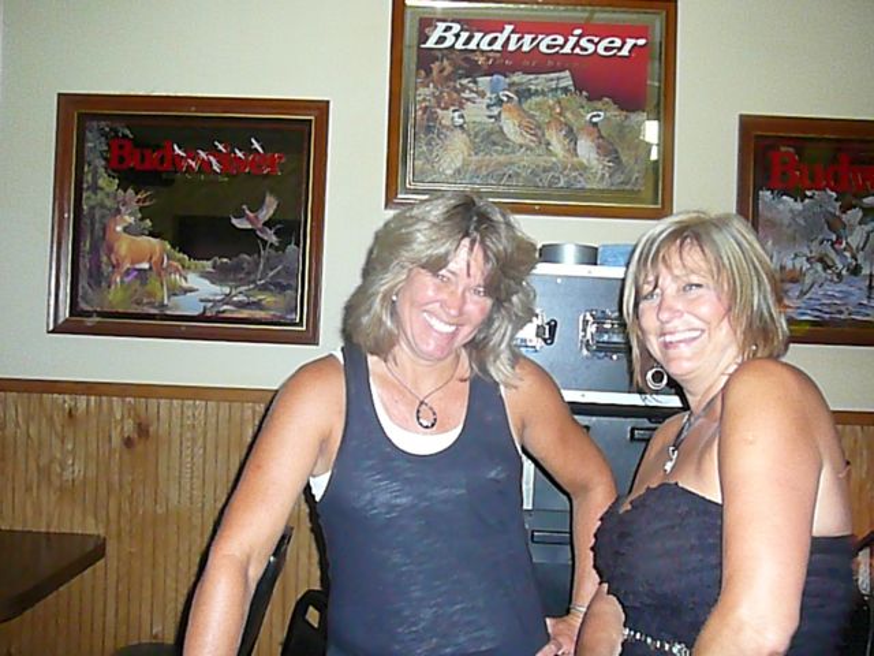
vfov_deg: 40.7
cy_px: 328
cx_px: 437
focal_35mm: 35
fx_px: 884
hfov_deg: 52.6
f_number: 2.8
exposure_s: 1/8
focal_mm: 5.2
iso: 800
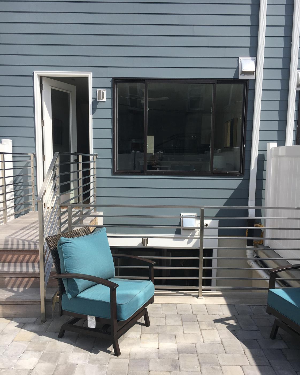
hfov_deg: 47.1
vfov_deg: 57.1
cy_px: 200
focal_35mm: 31
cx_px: 150
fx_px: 344
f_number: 2.2
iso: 25
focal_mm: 4.15
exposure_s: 1/1748
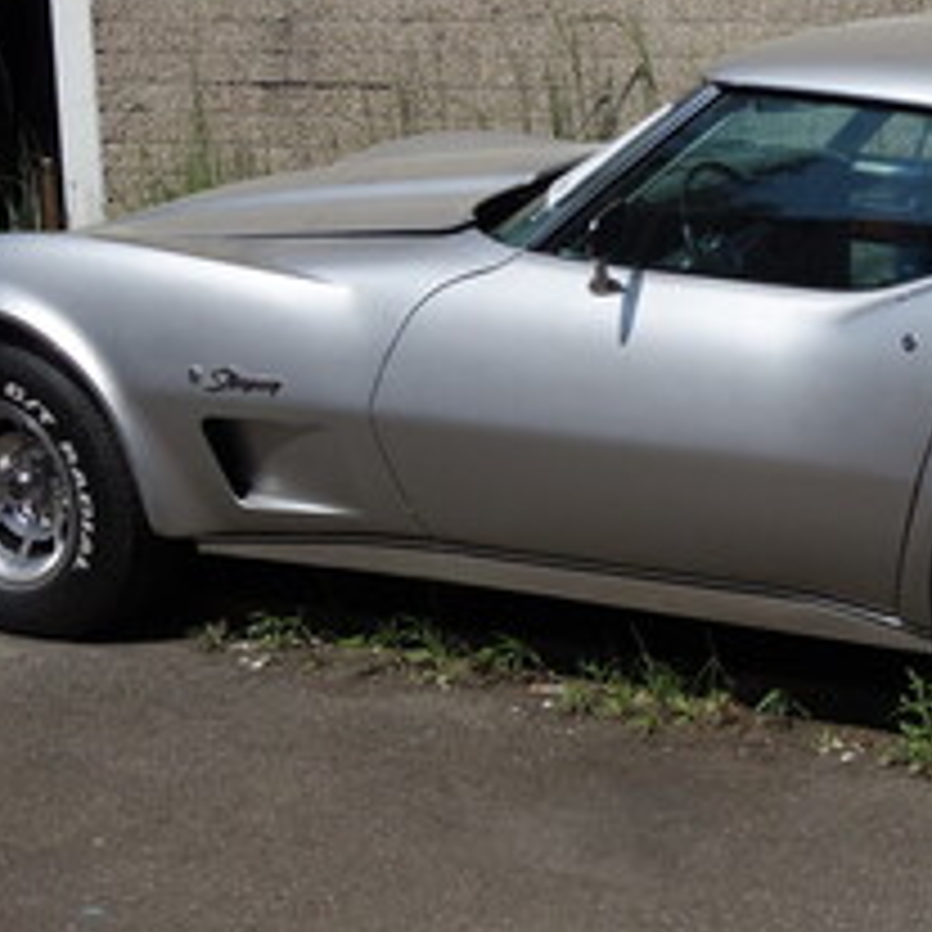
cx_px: 891
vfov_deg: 24.8
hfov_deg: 24.1
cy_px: 257
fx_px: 2102
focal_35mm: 69
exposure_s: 1/800
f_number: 5.6
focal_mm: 10.4
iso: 125
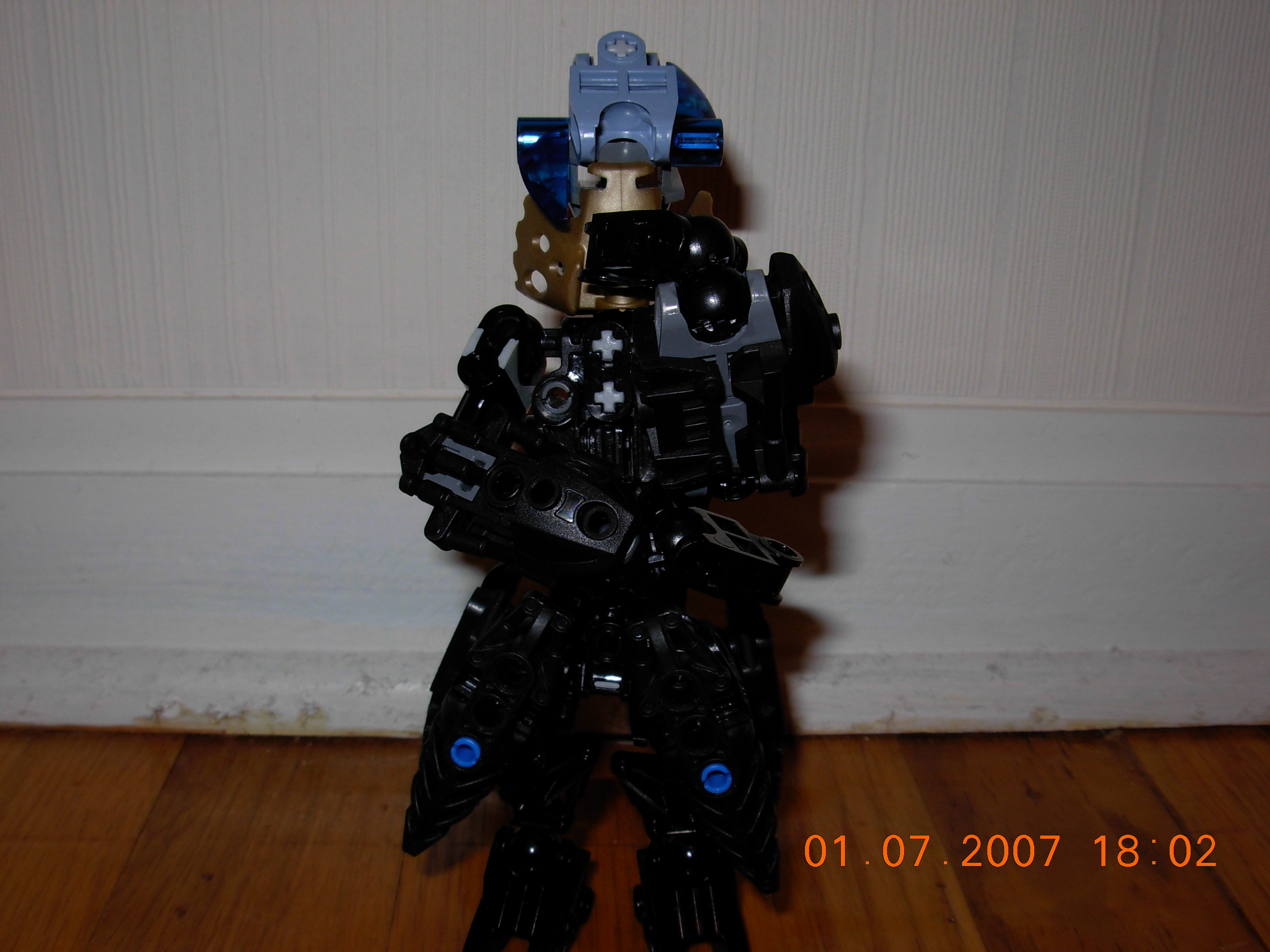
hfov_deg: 49.0
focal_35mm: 38
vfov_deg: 37.7
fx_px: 1394
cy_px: 476
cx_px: 635
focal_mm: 6.3
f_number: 4.9
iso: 79
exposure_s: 1/22.6
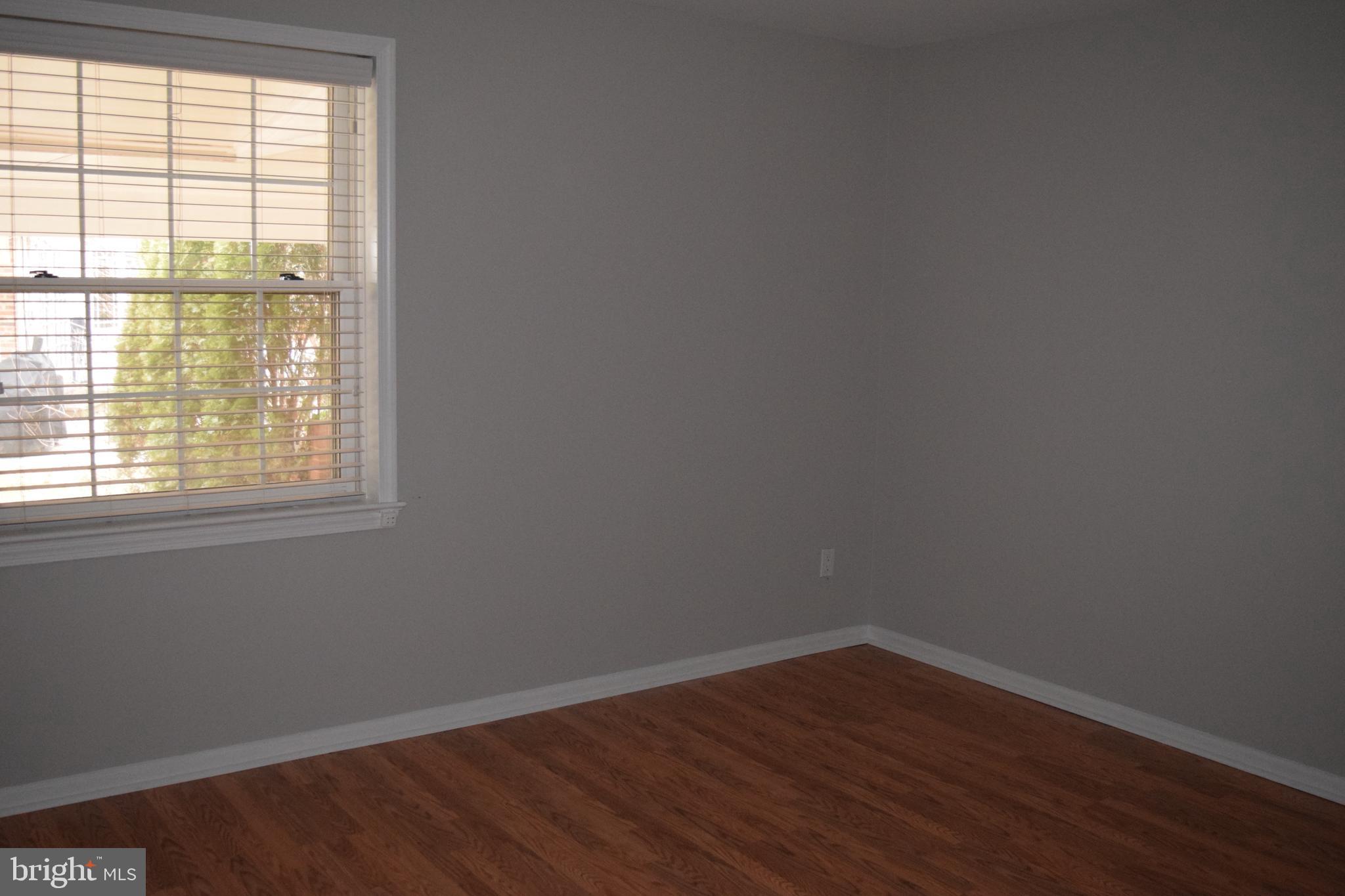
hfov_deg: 55.1
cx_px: 672
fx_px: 1289
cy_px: 448
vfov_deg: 38.4
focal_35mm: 34
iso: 3200
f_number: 3.8
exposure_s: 1/60
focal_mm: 23
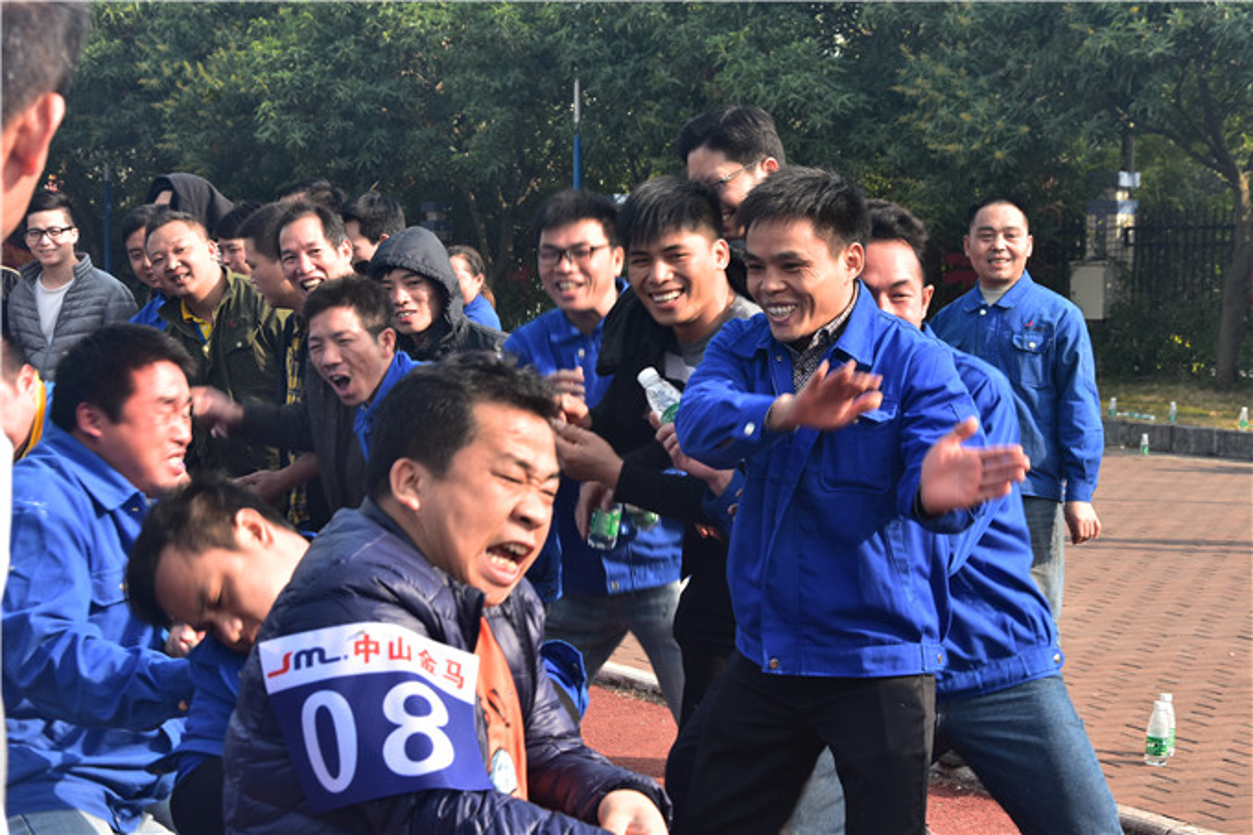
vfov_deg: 18.9
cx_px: 626
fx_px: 2505
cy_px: 418
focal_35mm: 72
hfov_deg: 28.1
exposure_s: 1/100
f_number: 8
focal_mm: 48
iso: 125
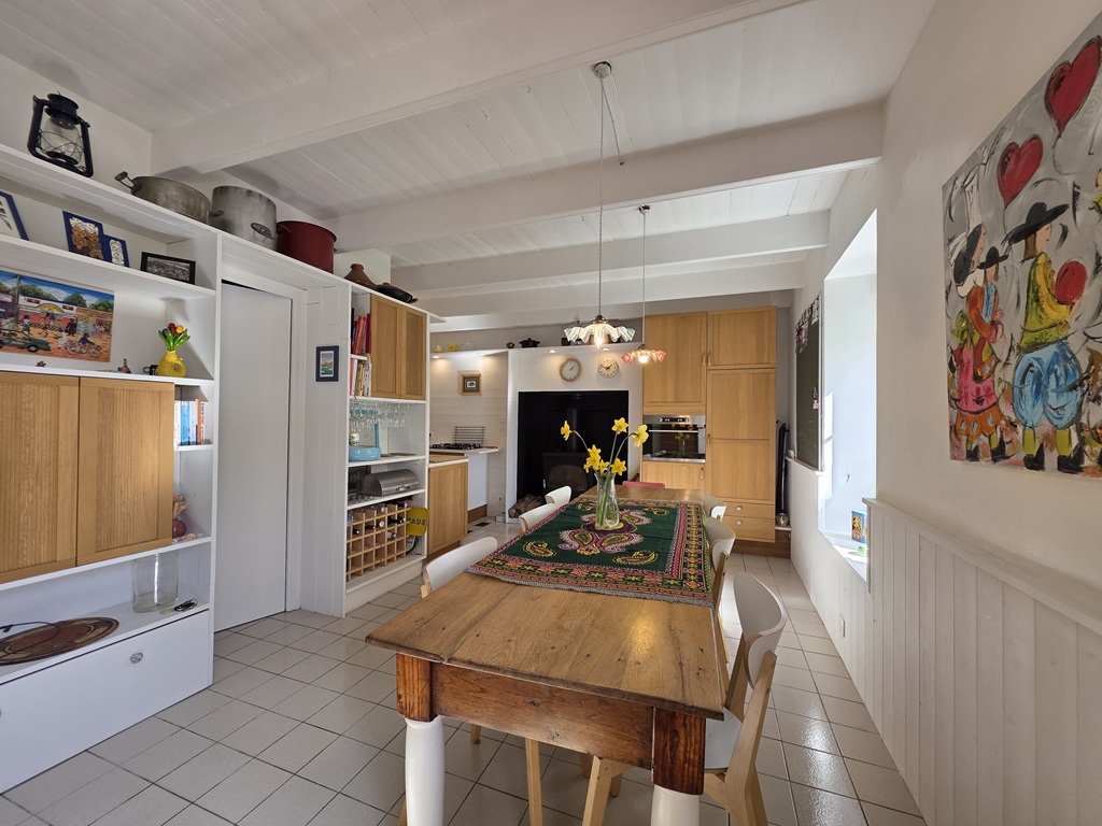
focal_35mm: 13
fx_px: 414
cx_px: 551
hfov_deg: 106.2
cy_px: 413
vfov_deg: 89.9
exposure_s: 1/100
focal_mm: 2.2
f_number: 1.9
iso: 40
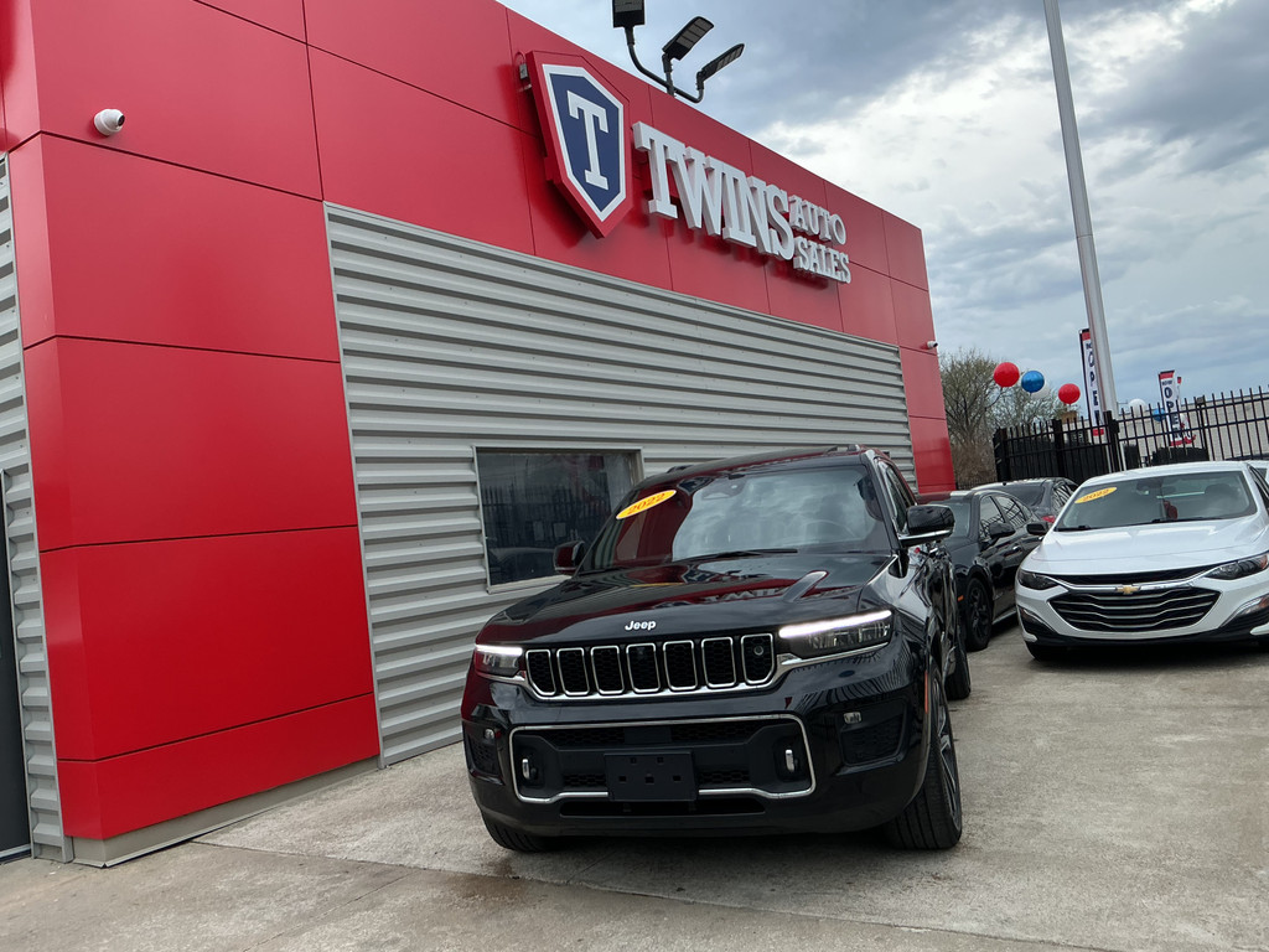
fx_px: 1063
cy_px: 476
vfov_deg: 48.2
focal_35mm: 29
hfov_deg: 61.7
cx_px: 634
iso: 25
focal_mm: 3
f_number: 1.8
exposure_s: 1/657
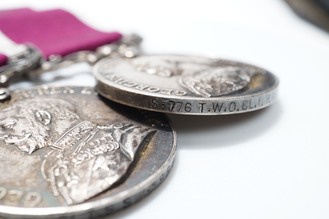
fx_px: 411
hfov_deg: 43.6
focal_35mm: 45
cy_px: 110
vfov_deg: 29.9
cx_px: 164
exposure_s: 1/100
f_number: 16
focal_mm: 30
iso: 100
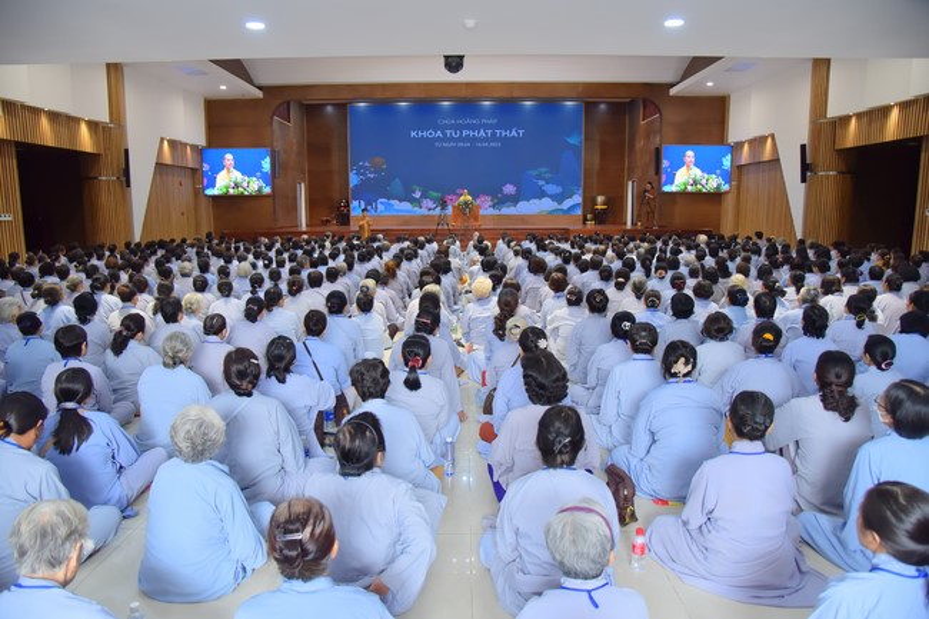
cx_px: 464
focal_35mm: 24
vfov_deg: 53.1
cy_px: 310
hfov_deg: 73.8
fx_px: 619
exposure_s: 1/100
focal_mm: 24
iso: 1250
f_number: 5.6
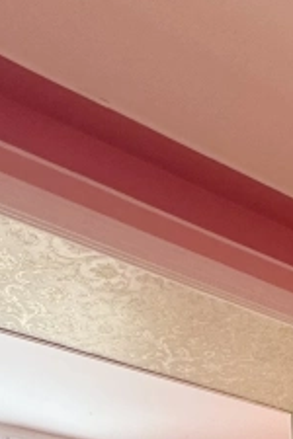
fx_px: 855
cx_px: 318
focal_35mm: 70
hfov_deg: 18.7
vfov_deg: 21.2
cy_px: 755
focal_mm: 2.22
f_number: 2.2
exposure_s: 1/99
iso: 160
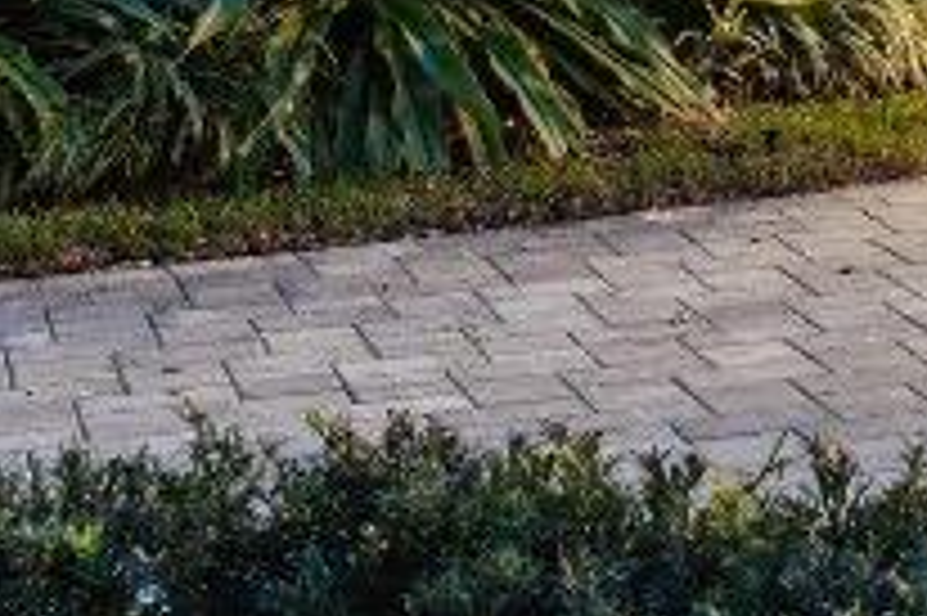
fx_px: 3165
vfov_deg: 10.5
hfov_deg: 13.0
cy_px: -450
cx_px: 2156
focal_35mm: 123
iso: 200
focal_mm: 22
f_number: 8
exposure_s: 1.3
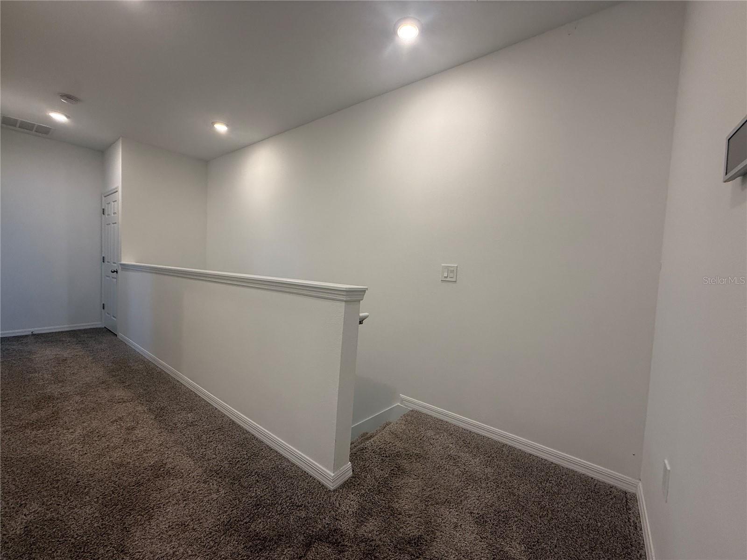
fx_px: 302
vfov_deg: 85.7
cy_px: 280
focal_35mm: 14
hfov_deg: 102.1
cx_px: 374
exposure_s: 1/120
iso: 125
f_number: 2.2
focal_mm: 2.22
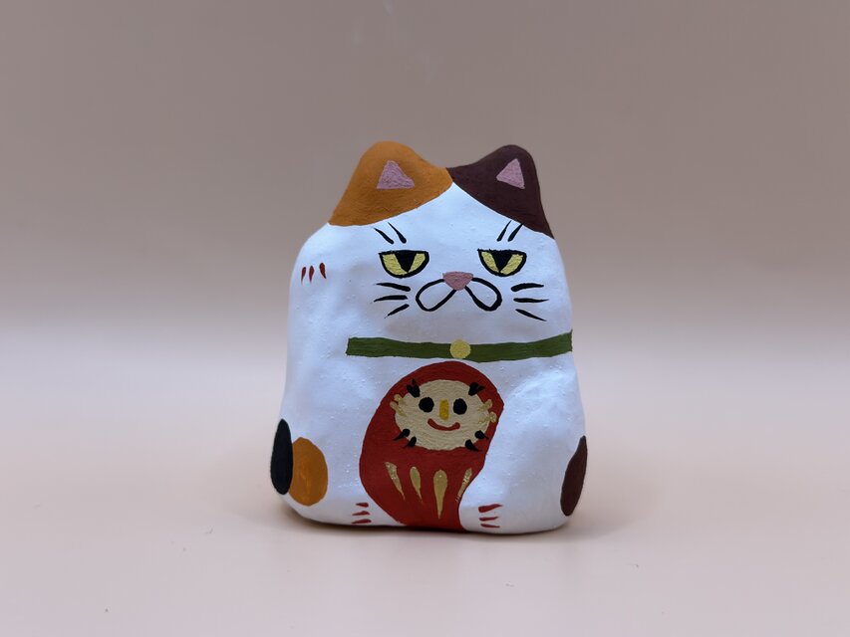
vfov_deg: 30.3
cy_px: 318
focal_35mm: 48
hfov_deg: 39.7
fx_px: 1179
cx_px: 425
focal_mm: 6.86
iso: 80
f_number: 1.78
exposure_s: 1/343
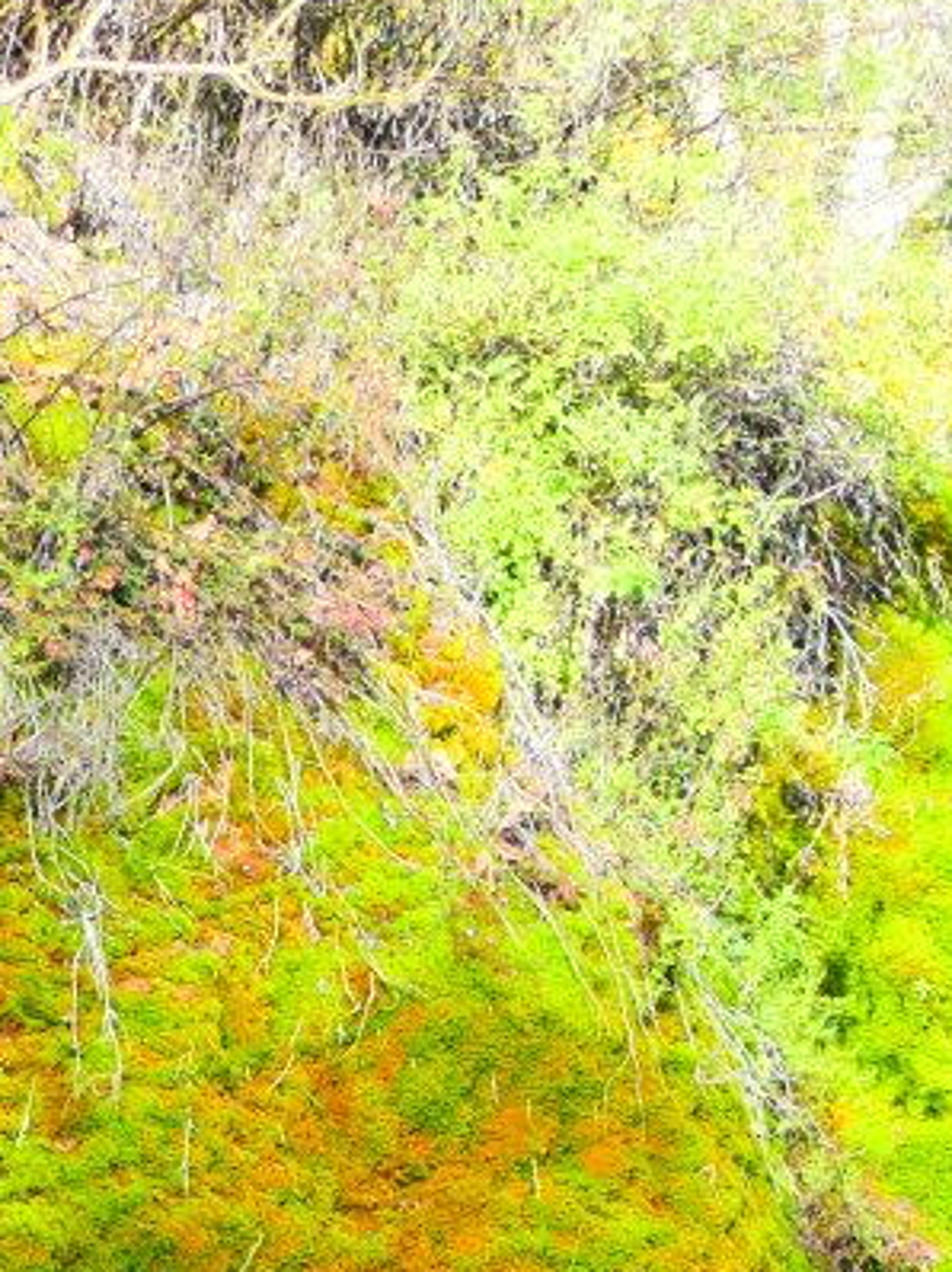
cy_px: 1657
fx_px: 22353
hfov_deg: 2.4
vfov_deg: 3.3
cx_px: 1121
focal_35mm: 609
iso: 400
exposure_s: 1/500
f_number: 5.6
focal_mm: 105
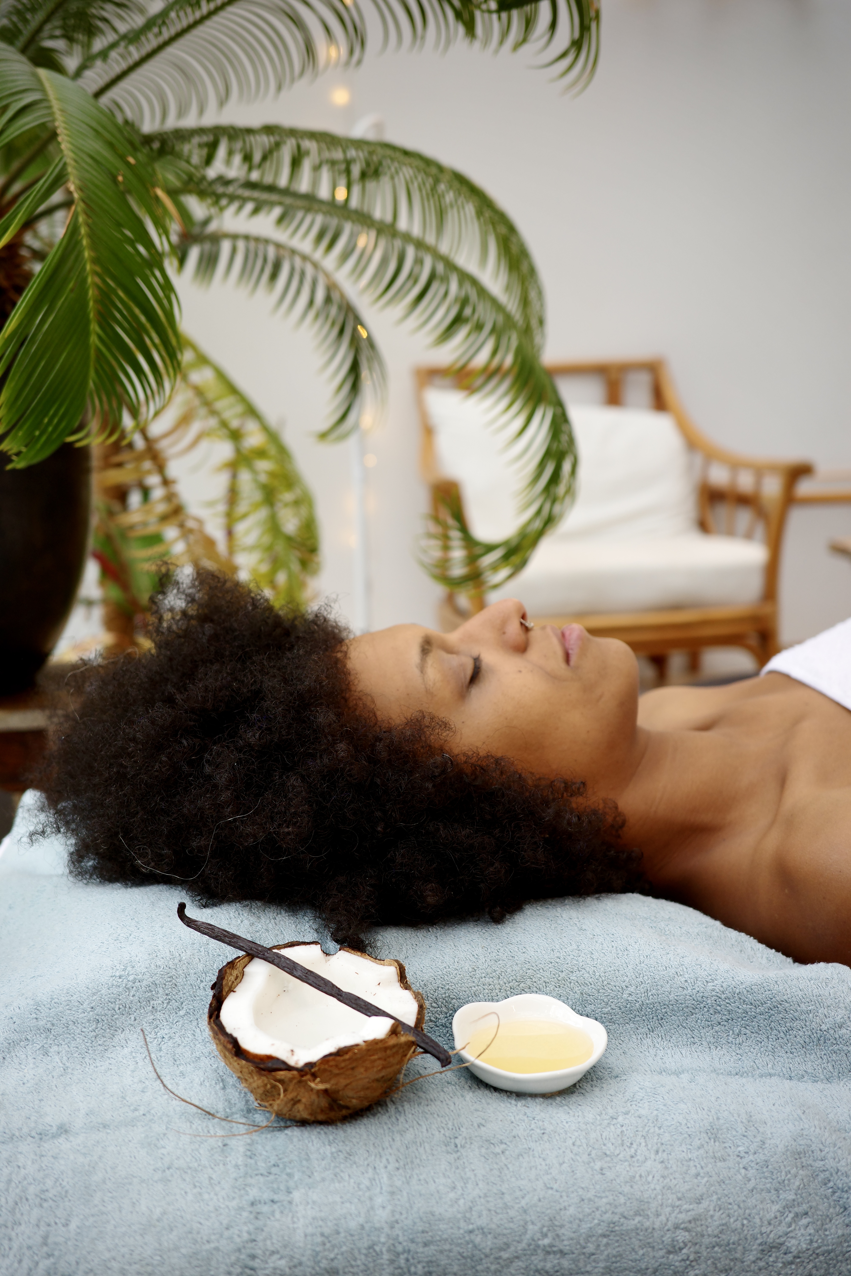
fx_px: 1418
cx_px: 426
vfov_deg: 48.5
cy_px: 638
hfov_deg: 33.4
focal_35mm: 40
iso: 250
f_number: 2.8
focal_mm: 26
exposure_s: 1/125
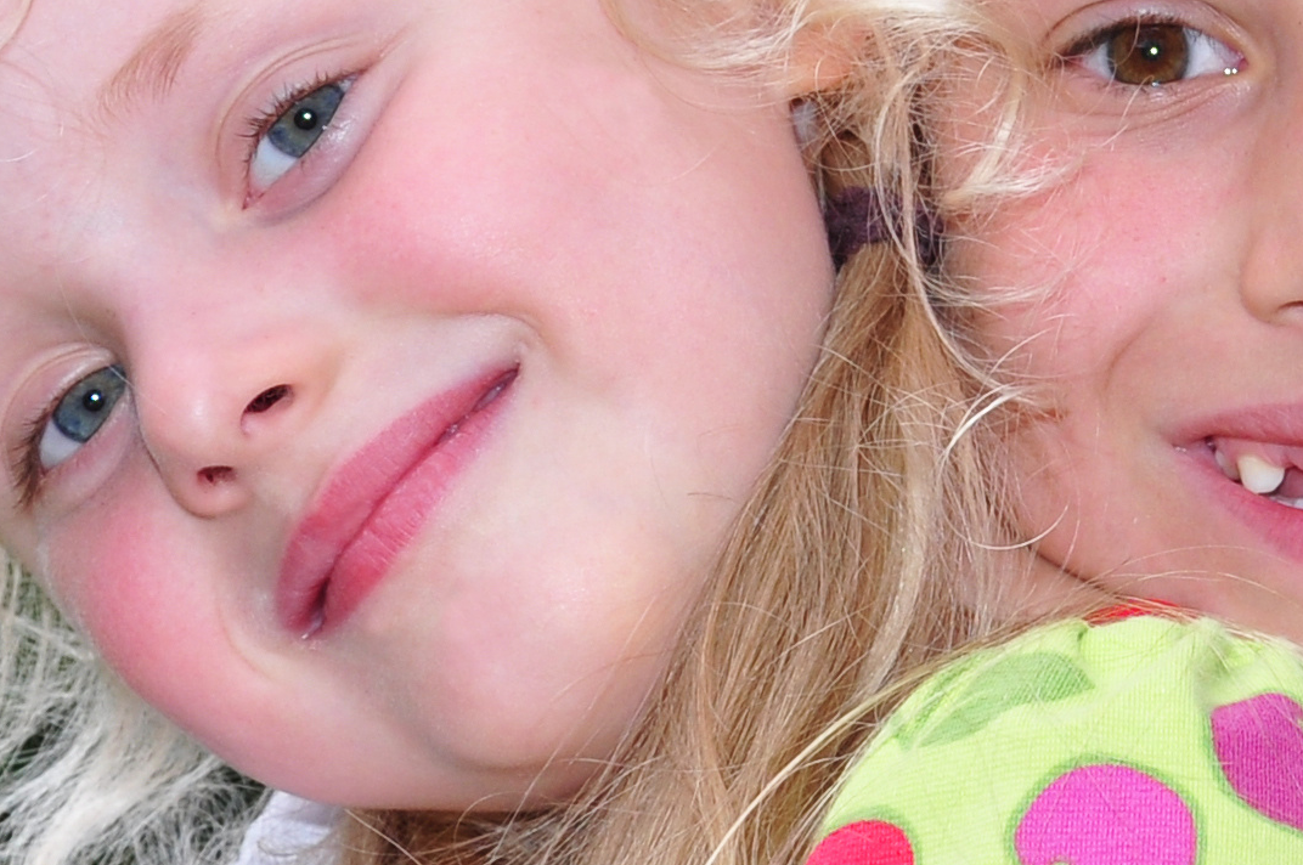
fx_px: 6507
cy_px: 135
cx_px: 1453
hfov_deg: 11.3
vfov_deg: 7.6
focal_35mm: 180
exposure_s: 1/125
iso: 200
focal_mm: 30
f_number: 7.1
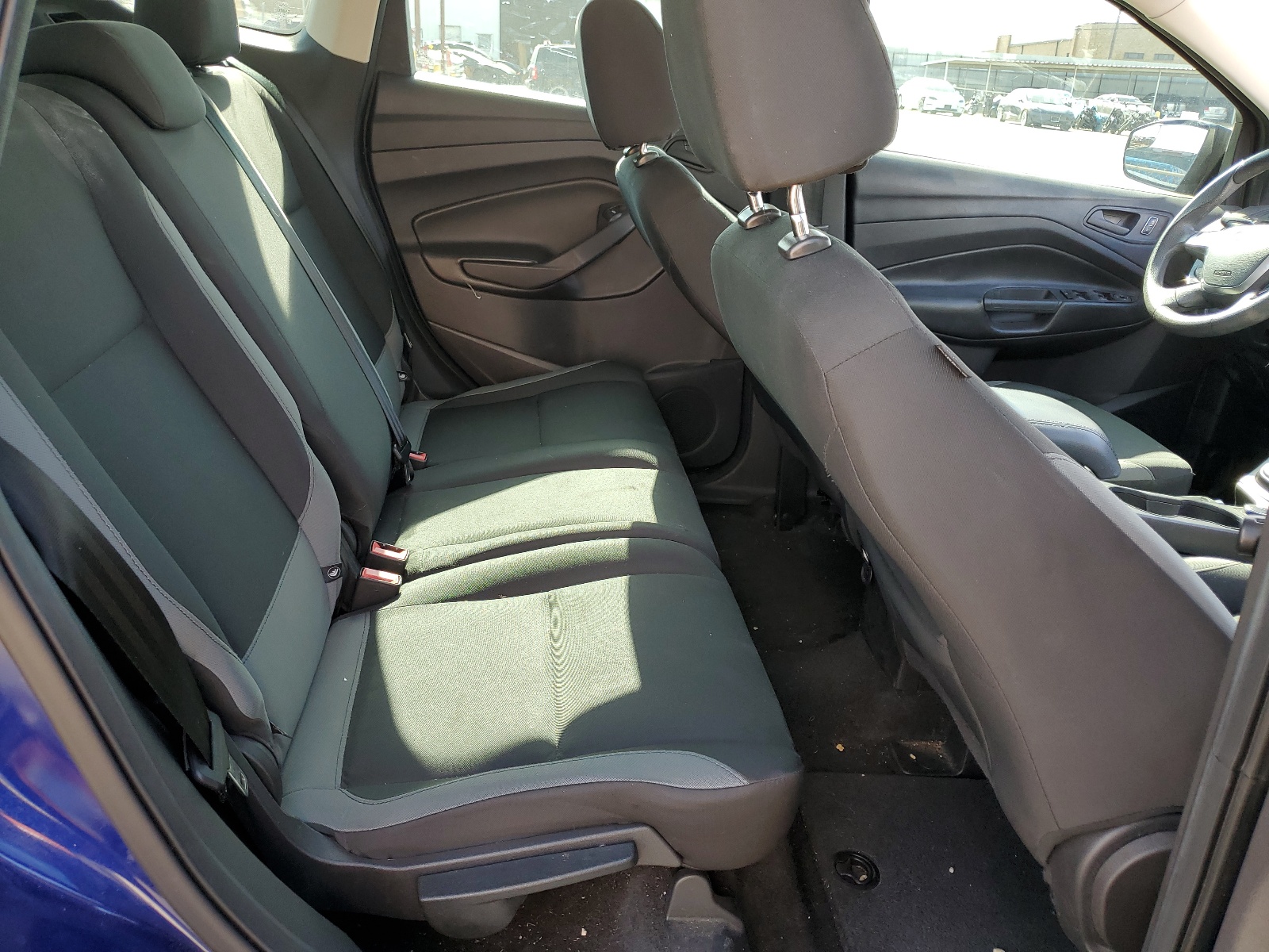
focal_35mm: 26
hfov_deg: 67.3
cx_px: 634
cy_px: 476
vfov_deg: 53.1
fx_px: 953
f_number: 1.5
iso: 50
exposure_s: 1/167
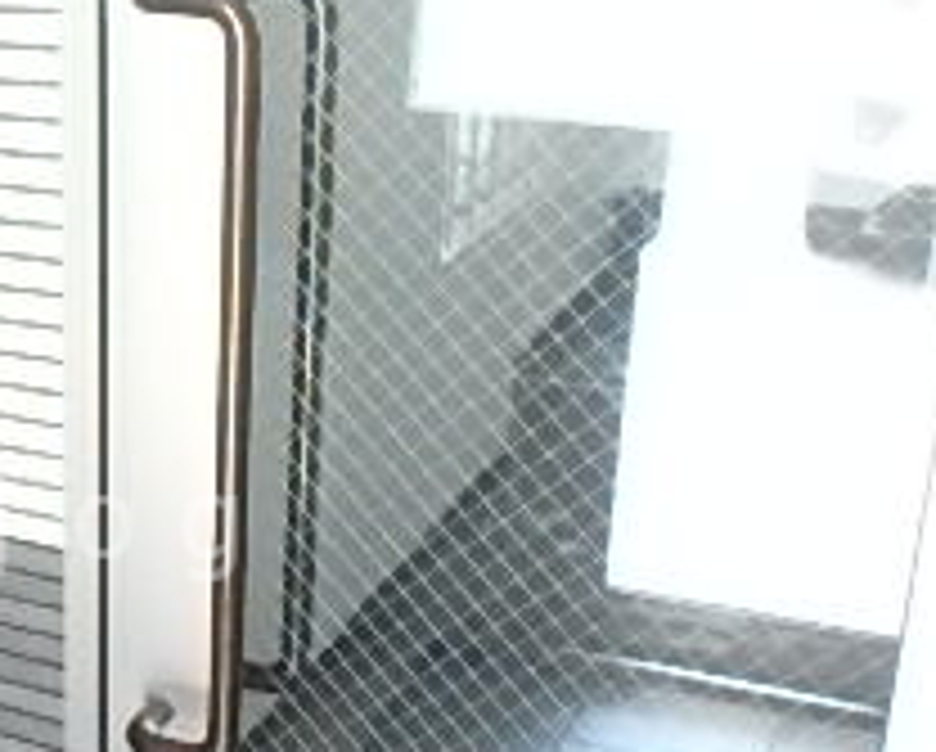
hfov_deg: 27.8
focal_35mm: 63
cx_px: -45
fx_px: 1748
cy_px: 527
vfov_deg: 24.1
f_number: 3.5
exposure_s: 1/25
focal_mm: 3.7
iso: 1600
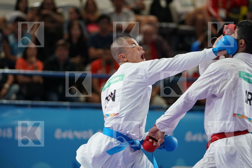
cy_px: 84
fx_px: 1659
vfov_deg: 5.8
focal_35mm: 237
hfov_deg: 8.7
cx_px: 126
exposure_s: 1/1000
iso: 1600
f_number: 2.8
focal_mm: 158
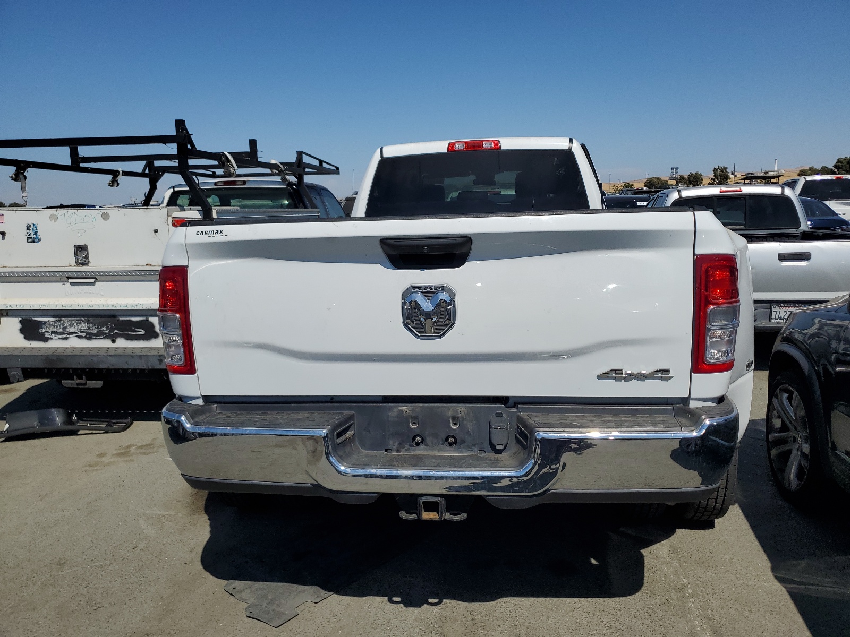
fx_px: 638
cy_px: 318
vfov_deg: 53.1
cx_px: 425
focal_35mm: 26
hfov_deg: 67.3
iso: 50
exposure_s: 1/10000
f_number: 1.5
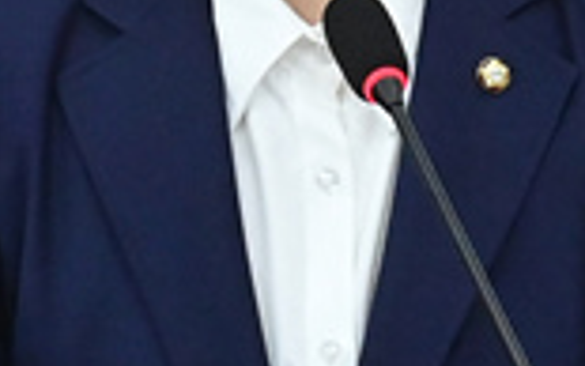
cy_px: 40
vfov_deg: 3.9
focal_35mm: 337
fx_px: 5375
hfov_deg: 6.2
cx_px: 359
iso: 5000
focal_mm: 80
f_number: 7.1
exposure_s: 1/250
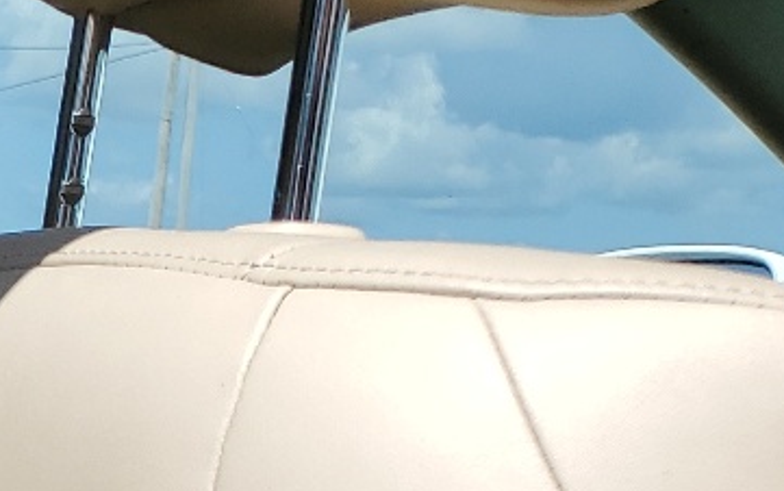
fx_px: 2608
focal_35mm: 122
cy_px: 1182
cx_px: -817
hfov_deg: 14.2
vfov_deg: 9.5
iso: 50
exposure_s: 1/3333
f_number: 1.5
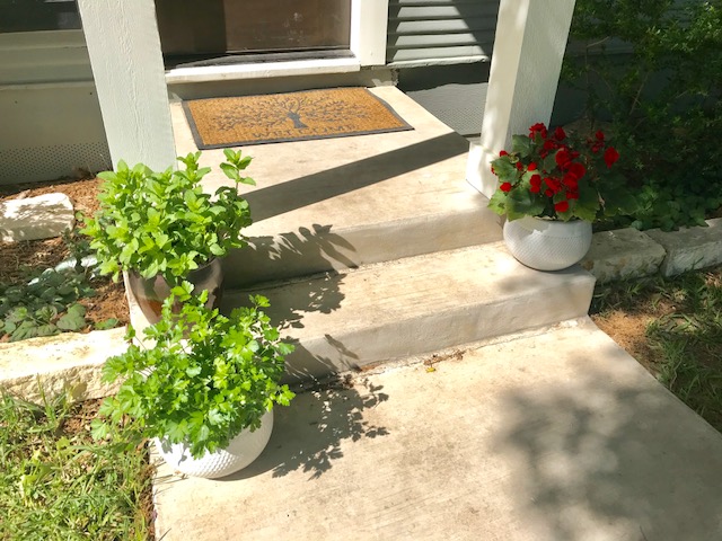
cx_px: 361
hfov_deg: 63.4
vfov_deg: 49.7
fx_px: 584
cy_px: 270
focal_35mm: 28
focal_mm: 3.99
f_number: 1.8
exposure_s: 1/1259
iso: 20
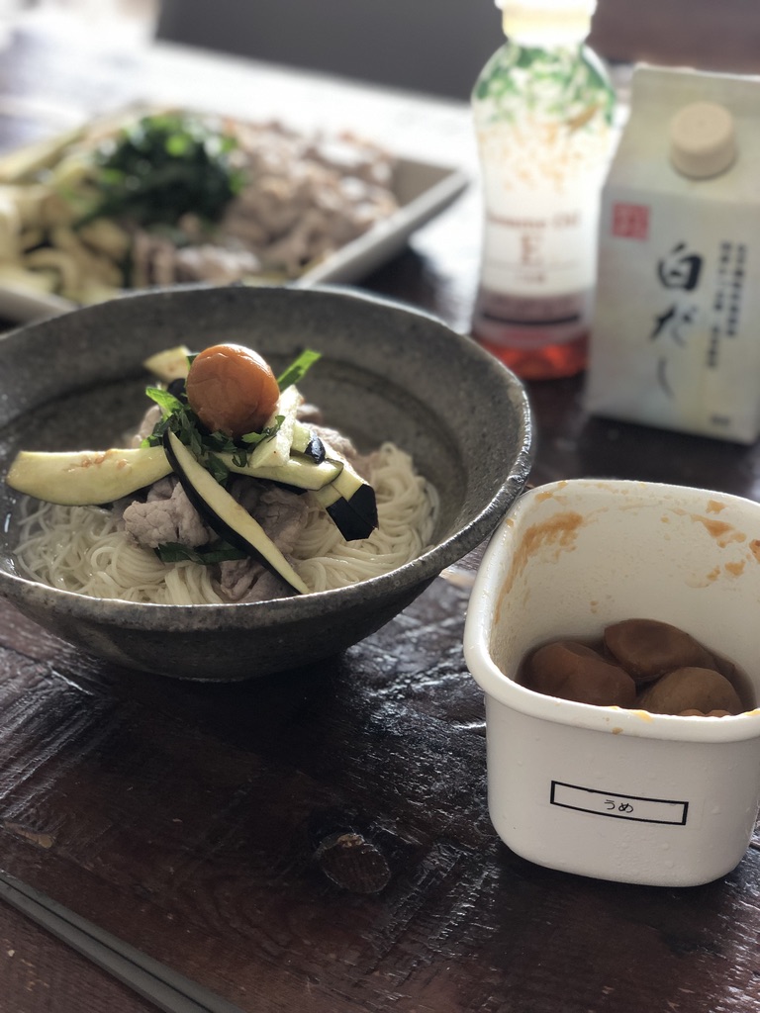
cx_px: 380
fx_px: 1522
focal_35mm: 52
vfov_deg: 36.8
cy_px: 506
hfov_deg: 28.0
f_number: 2.4
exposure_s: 1/40
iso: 80
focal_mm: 6
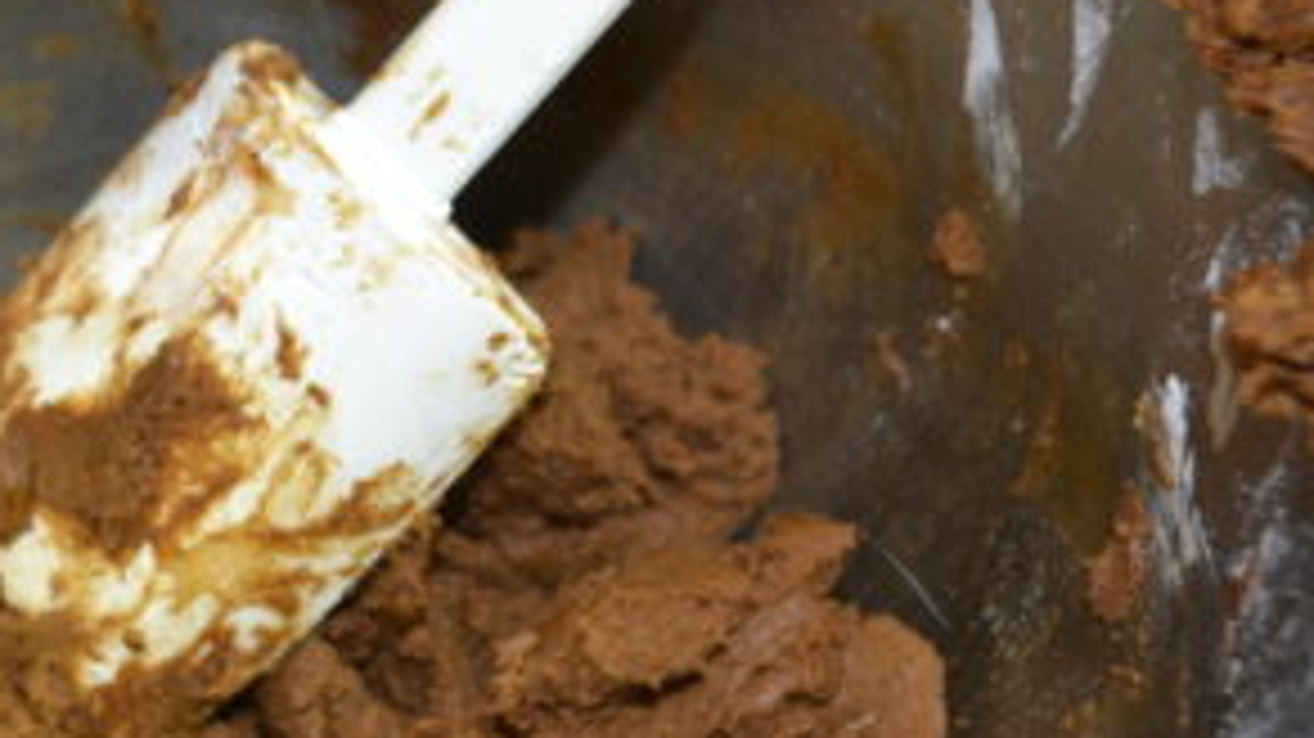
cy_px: 477
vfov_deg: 16.9
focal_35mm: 71
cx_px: 324
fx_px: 2473
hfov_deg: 29.3
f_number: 4
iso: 250
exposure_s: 1/60
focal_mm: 22
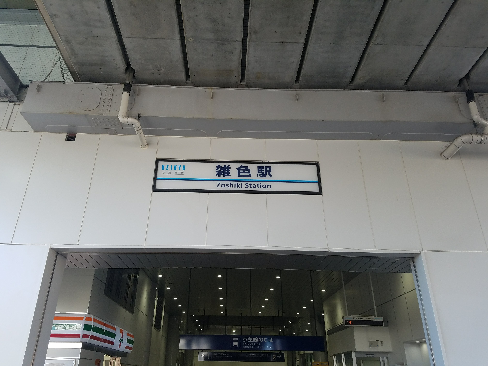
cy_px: 183
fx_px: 367
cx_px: 244
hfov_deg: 67.3
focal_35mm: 26
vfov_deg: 53.1
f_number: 1.7
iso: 50
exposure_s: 1/196
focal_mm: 4.2
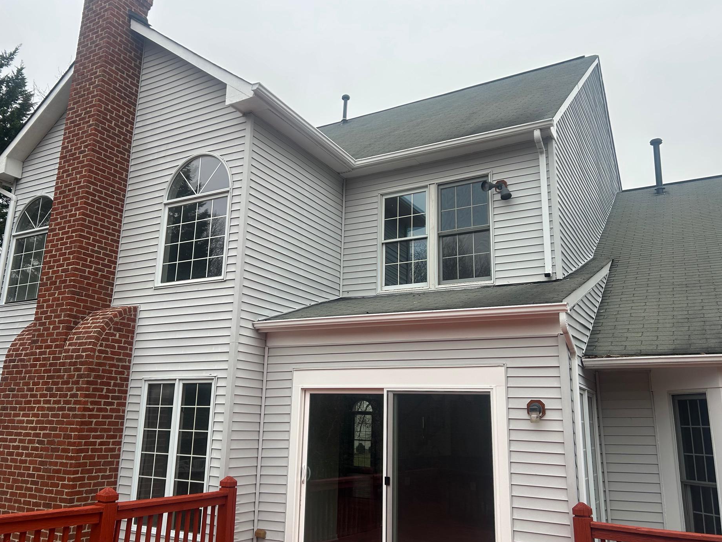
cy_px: 275
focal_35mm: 29
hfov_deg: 61.6
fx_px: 605
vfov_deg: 48.2
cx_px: 339
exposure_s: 1/733
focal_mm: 5.7
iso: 50
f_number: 1.5
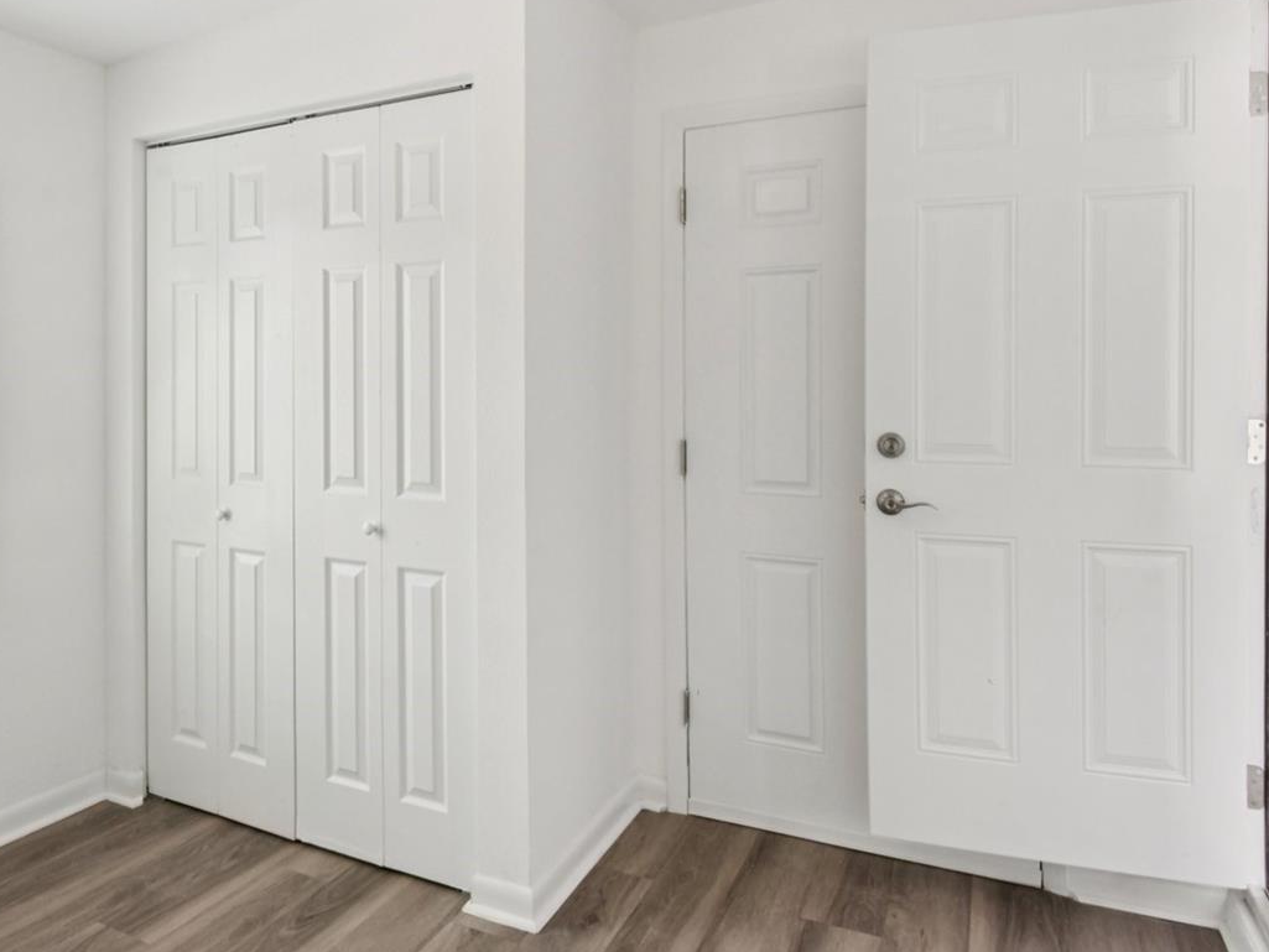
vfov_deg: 56.4
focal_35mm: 24
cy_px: 386
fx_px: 880
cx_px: 498
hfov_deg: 70.7
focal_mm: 16
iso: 400
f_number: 8
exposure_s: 1/50
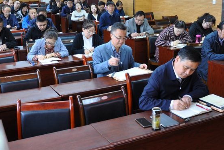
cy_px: 51
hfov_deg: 39.0
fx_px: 316
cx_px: 111
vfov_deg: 26.5
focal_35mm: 51
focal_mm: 21
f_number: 4.5
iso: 400
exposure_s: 1/20
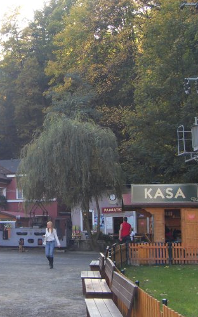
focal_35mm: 62
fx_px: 536
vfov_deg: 33.0
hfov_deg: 20.1
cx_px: -15
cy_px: 152
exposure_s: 1/90
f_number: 3.5
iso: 80
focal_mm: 6.6
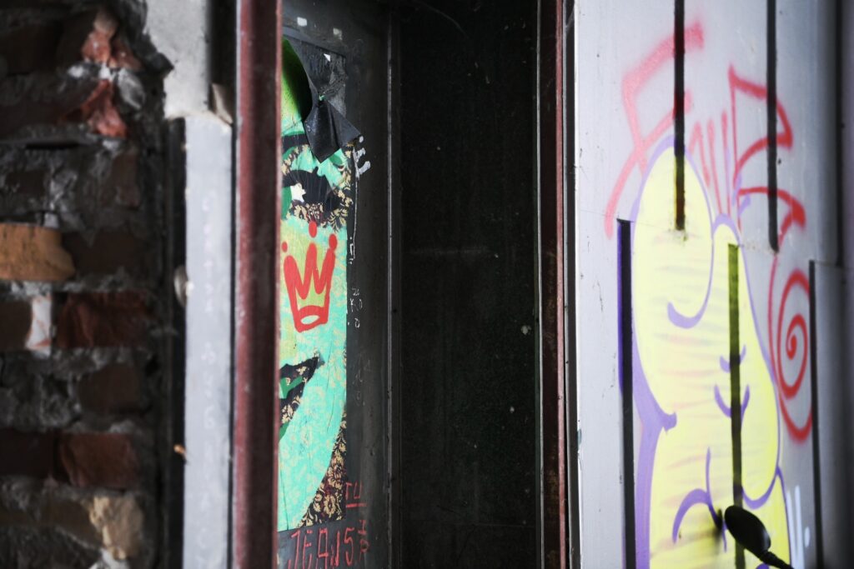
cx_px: 427
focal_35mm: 70
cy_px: 284
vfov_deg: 19.5
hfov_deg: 28.8
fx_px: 1661
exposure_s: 1/100
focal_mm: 70
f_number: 3.5
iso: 1250
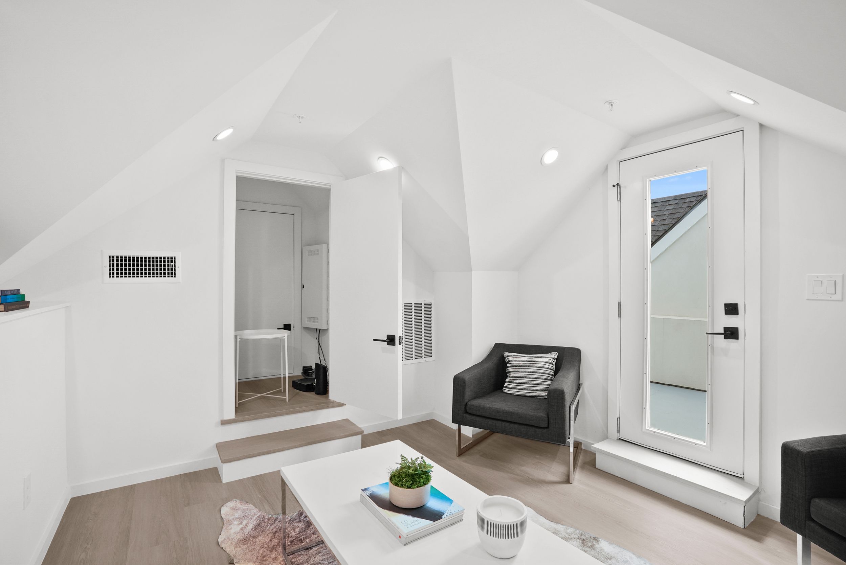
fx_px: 376
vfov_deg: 73.8
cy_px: 282
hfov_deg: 96.7
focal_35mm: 16
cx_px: 423
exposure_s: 1/10
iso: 250
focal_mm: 16
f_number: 9
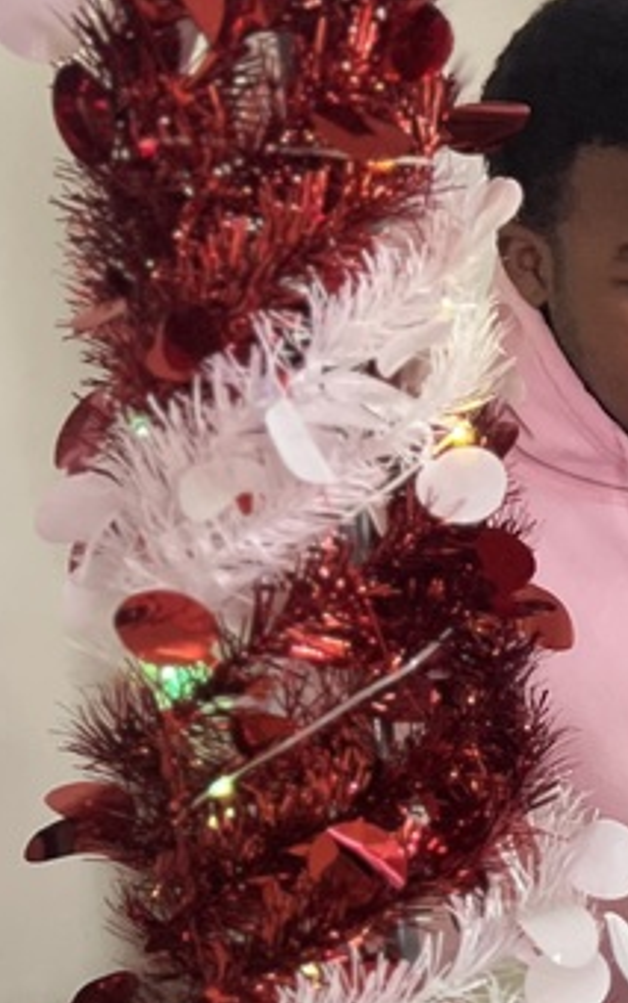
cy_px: 1083
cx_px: 1114
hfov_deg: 14.1
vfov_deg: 23.5
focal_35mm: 83
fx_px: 2269
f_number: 1.5
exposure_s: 1/60
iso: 500
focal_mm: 5.7
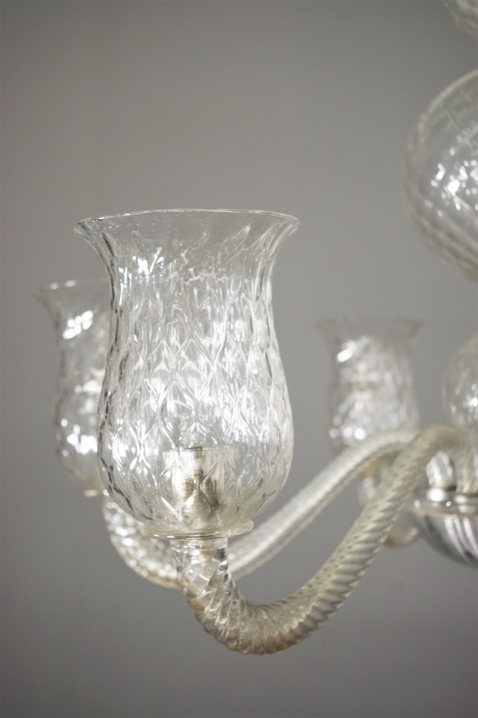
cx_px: 239
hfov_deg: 27.5
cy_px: 359
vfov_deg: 40.3
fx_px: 976
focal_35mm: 49
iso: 400
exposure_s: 1/60
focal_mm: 32.5
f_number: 4
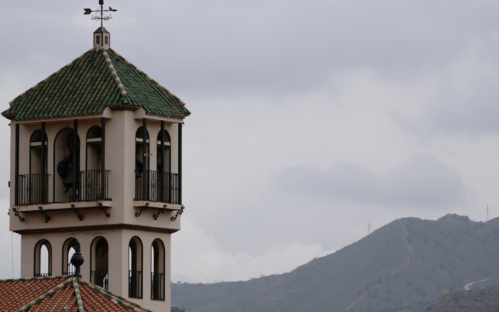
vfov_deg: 4.0
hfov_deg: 6.5
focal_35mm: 325
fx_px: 4420
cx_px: 250
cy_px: 145
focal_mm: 211.8
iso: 160
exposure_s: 1/480
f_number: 5.6
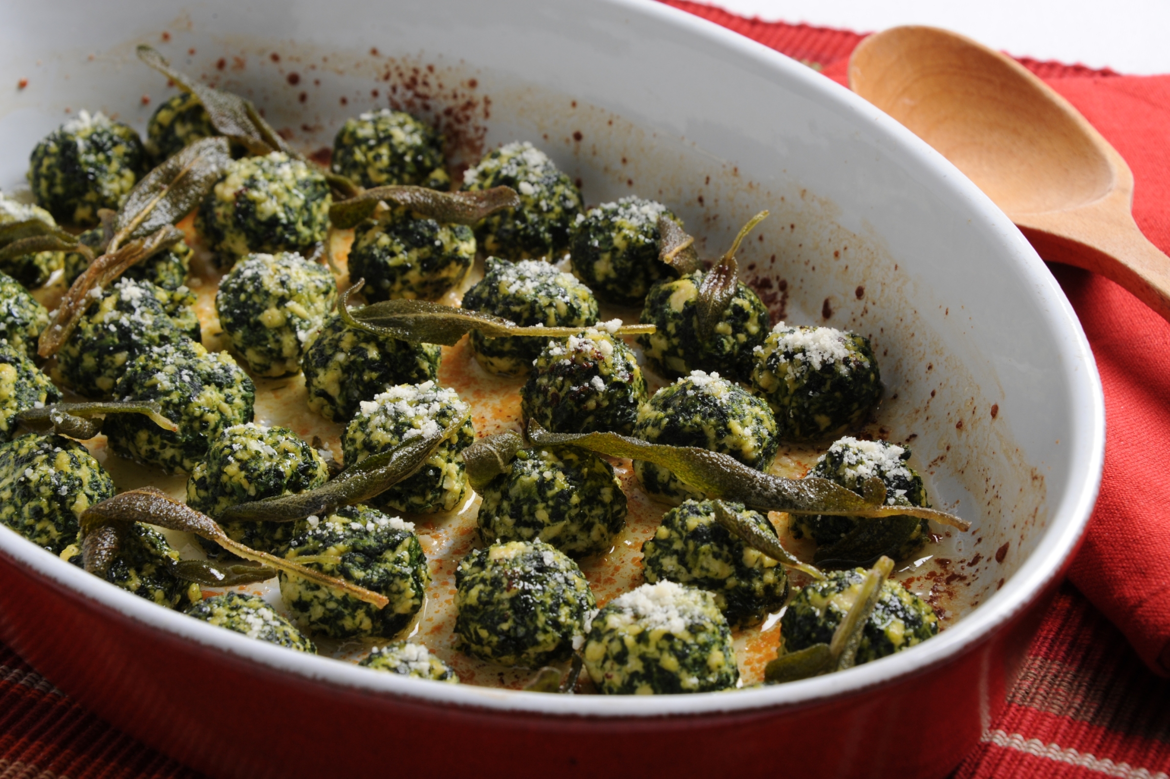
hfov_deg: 18.3
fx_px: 3638
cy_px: 390
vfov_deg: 12.2
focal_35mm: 112
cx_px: 585
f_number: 13
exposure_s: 1/125
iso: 400
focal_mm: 112
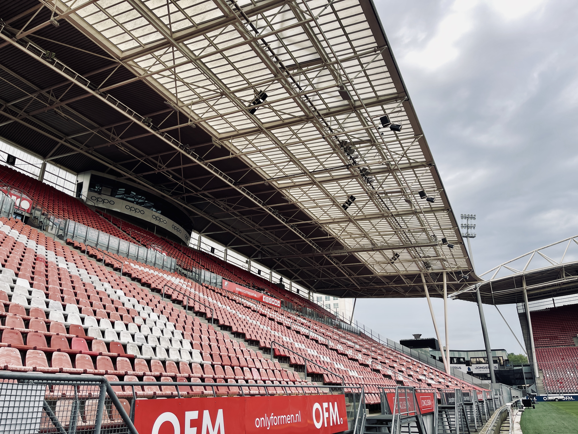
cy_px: 217
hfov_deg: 69.4
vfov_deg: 54.9
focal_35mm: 25
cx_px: 289
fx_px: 417
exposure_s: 1/631
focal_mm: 5.1
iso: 32
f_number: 1.6
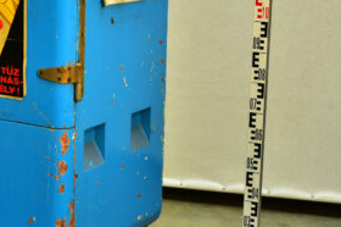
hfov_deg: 17.2
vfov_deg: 11.6
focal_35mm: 118
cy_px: 107
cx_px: 50
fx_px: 1116
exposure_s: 1/100
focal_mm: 55
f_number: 8
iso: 500
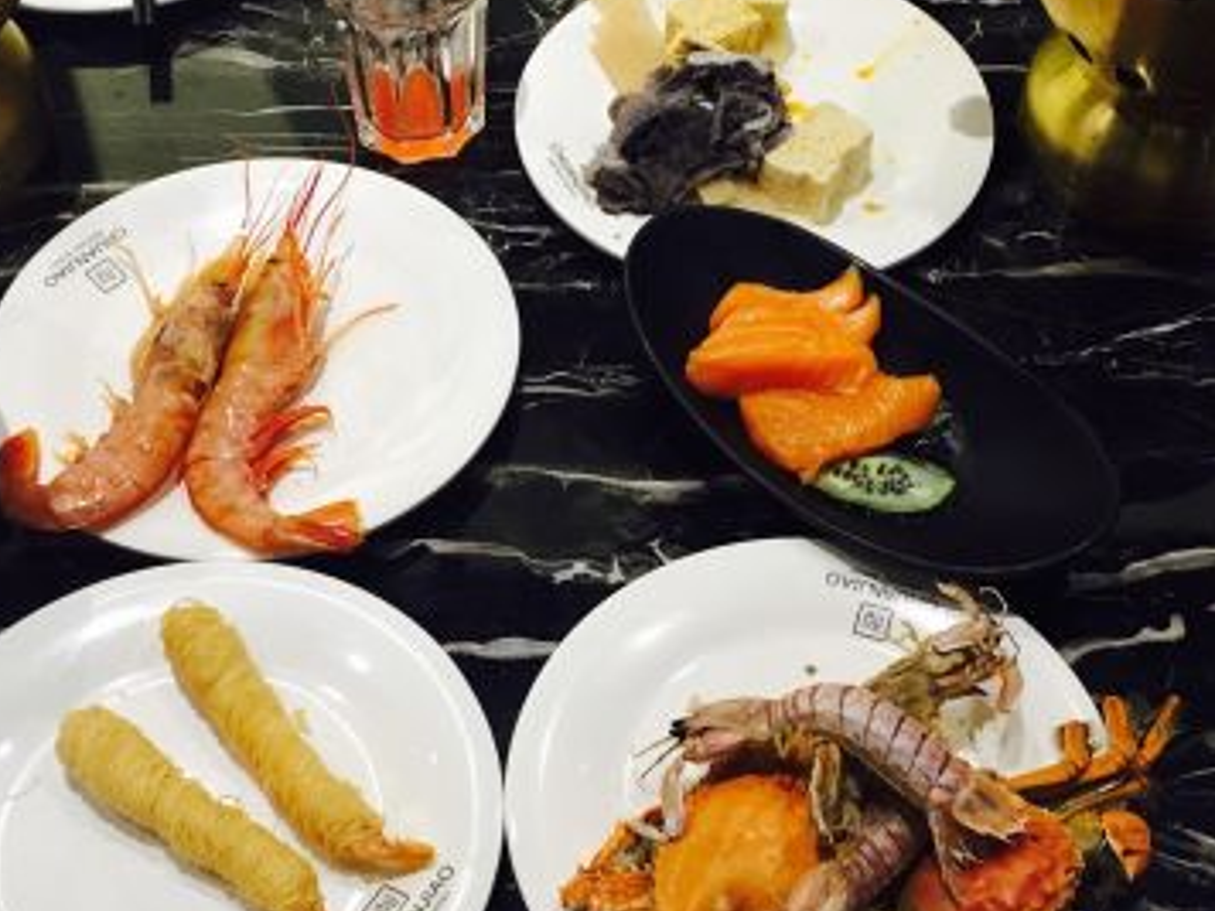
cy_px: 459
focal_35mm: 57
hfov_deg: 33.8
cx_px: 648
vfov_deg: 25.7
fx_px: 2001
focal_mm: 4.15
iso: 64
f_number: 2.2
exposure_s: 1/30
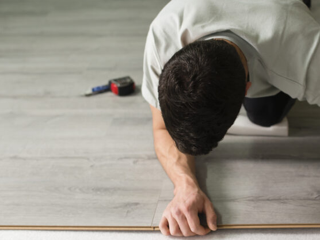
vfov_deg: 23.6
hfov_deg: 30.6
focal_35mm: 62
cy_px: 148
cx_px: 248
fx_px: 573
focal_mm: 35
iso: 320
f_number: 2.8
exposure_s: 1/200
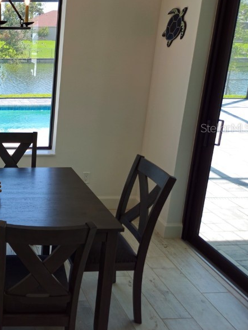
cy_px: 128
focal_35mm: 40
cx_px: -34
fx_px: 382
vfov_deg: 46.5
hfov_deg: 31.4
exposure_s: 1/145
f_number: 1.8
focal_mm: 5.4
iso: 25
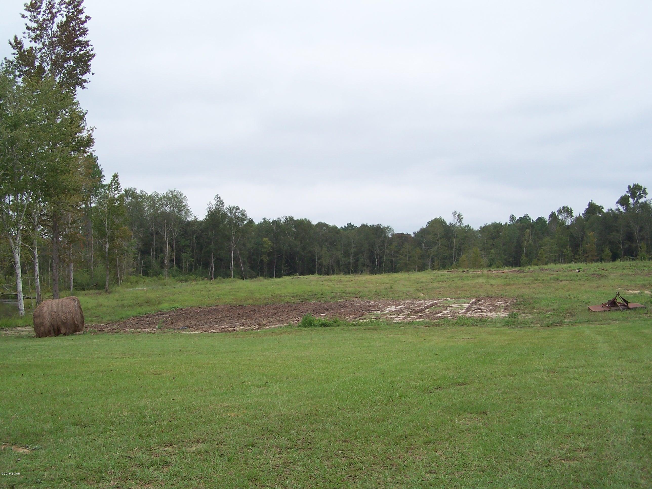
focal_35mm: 40
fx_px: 753
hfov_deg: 46.8
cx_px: 326
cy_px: 244
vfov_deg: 36.0
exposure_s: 1/400
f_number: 2.8
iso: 80
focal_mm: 6.7
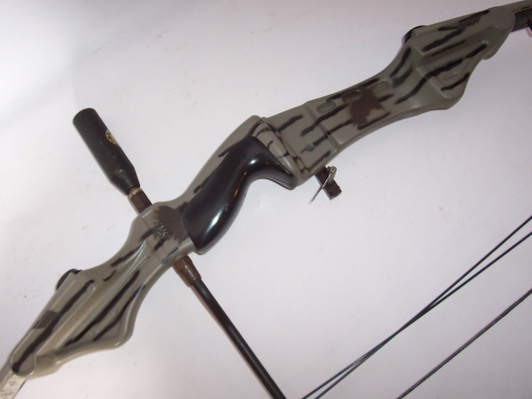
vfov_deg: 38.7
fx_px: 569
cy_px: 200
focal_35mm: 37
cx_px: 266
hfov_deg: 50.1
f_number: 2.8
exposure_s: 1/60
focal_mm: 5.6
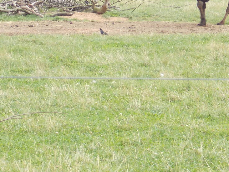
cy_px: -3
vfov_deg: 5.2
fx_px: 1879
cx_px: 99
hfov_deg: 7.0
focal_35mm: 284
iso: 100
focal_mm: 23
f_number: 6.5
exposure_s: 1/60
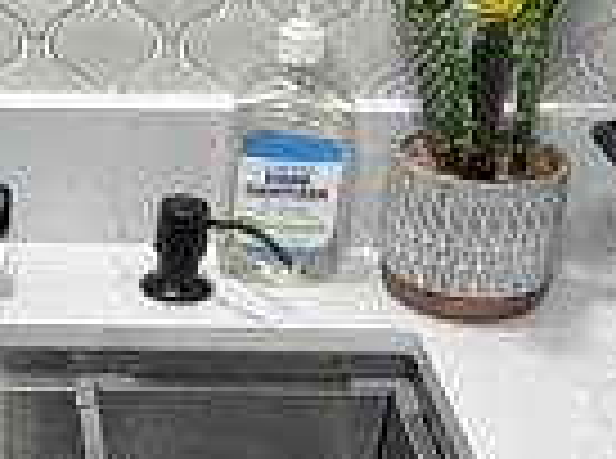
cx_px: -40
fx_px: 1864
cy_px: 346
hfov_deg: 18.2
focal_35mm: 105
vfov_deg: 14.0
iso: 250
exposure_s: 1/120
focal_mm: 2.22
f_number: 2.2
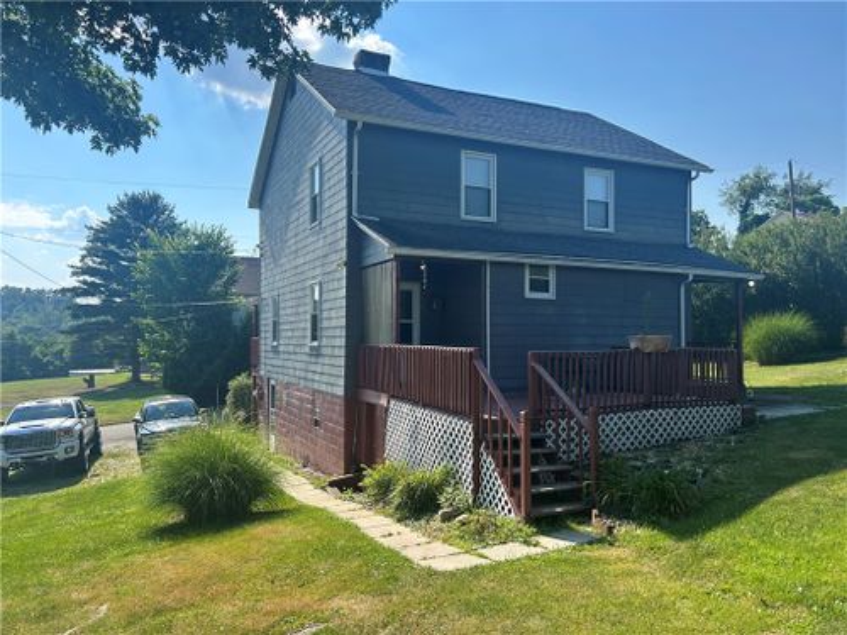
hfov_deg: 67.3
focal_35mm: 26
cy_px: 318
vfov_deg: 53.1
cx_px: 424
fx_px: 636
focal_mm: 5.7
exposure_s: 1/2841
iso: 50
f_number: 1.5
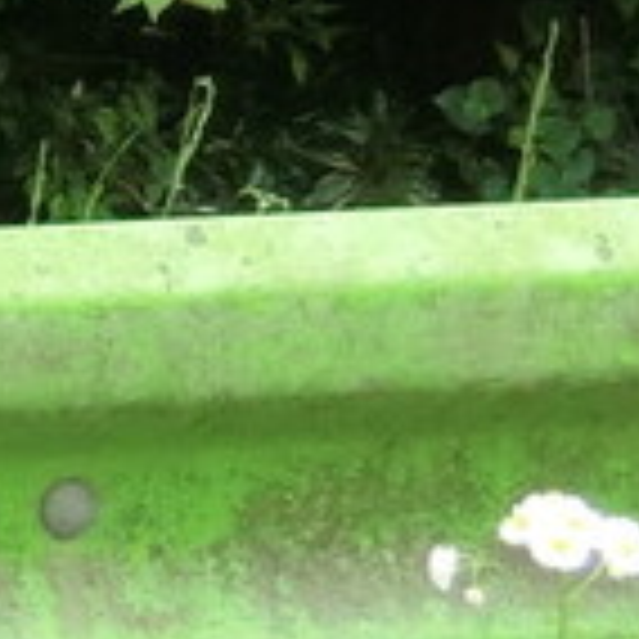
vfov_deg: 8.0
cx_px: -1755
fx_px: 4490
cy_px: -160
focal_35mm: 215
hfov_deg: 6.7
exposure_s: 1/80
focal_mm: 4.3
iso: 80
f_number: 3.2
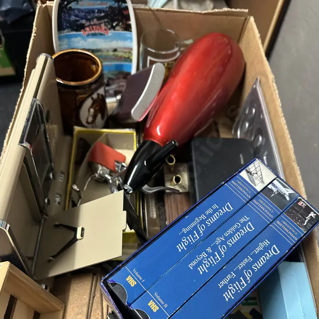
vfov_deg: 54.4
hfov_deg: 55.6
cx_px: 158
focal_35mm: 29
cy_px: 215
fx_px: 302
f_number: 1.78
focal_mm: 6.86
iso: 500
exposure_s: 1/50
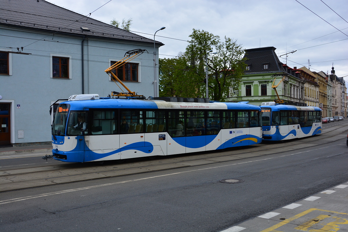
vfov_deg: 36.9
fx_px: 348
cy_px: 116
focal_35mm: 36
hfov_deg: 53.1
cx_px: 174
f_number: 9
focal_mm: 24
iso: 400
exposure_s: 1/500
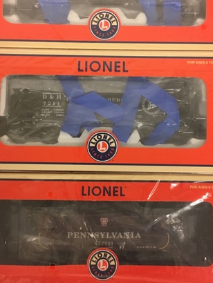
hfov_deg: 35.2
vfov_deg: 45.7
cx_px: 103
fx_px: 336
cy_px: 130
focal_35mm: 41
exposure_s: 1/30
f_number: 2.2
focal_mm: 4.15
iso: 125
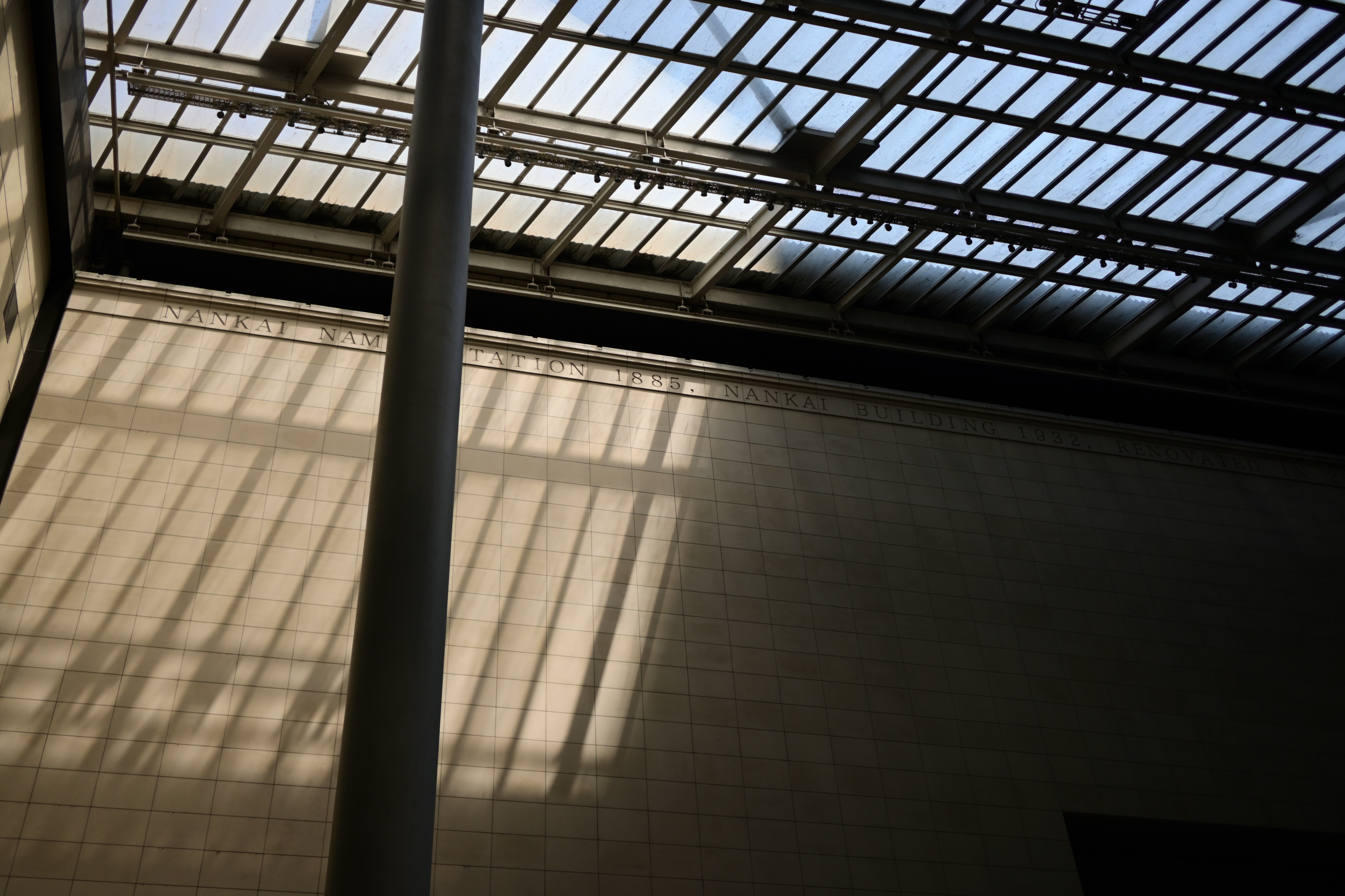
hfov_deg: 53.1
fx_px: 1345
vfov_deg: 36.9
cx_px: 672
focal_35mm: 36
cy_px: 448
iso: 140
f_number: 1.7
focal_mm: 24
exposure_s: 1/4000
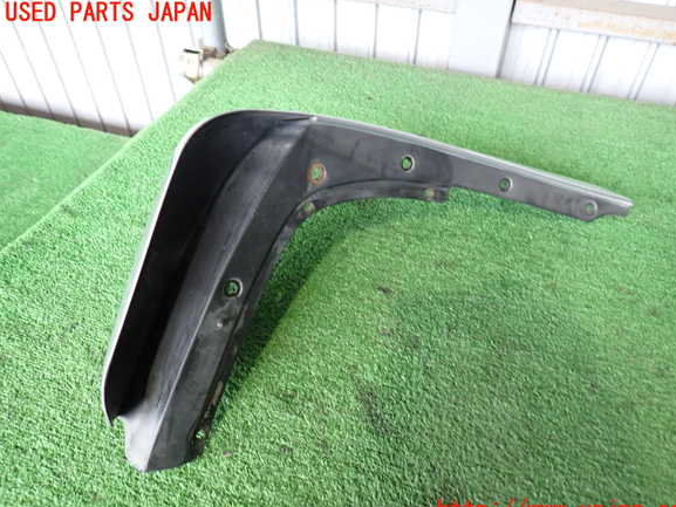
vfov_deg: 53.1
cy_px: 262
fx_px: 508
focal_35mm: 26
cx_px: 350
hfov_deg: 67.3
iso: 250
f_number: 2
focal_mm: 4.5
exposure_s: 1/30
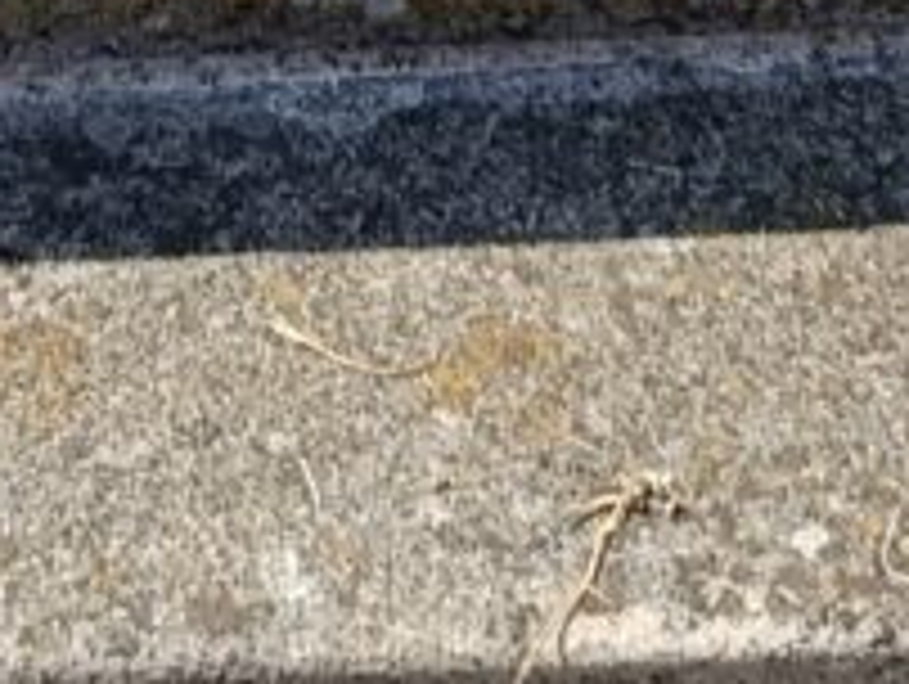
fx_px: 4496
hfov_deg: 11.5
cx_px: 162
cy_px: -1516
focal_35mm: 171
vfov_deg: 7.4
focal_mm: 5.59
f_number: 1.88
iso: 51
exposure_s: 1/576
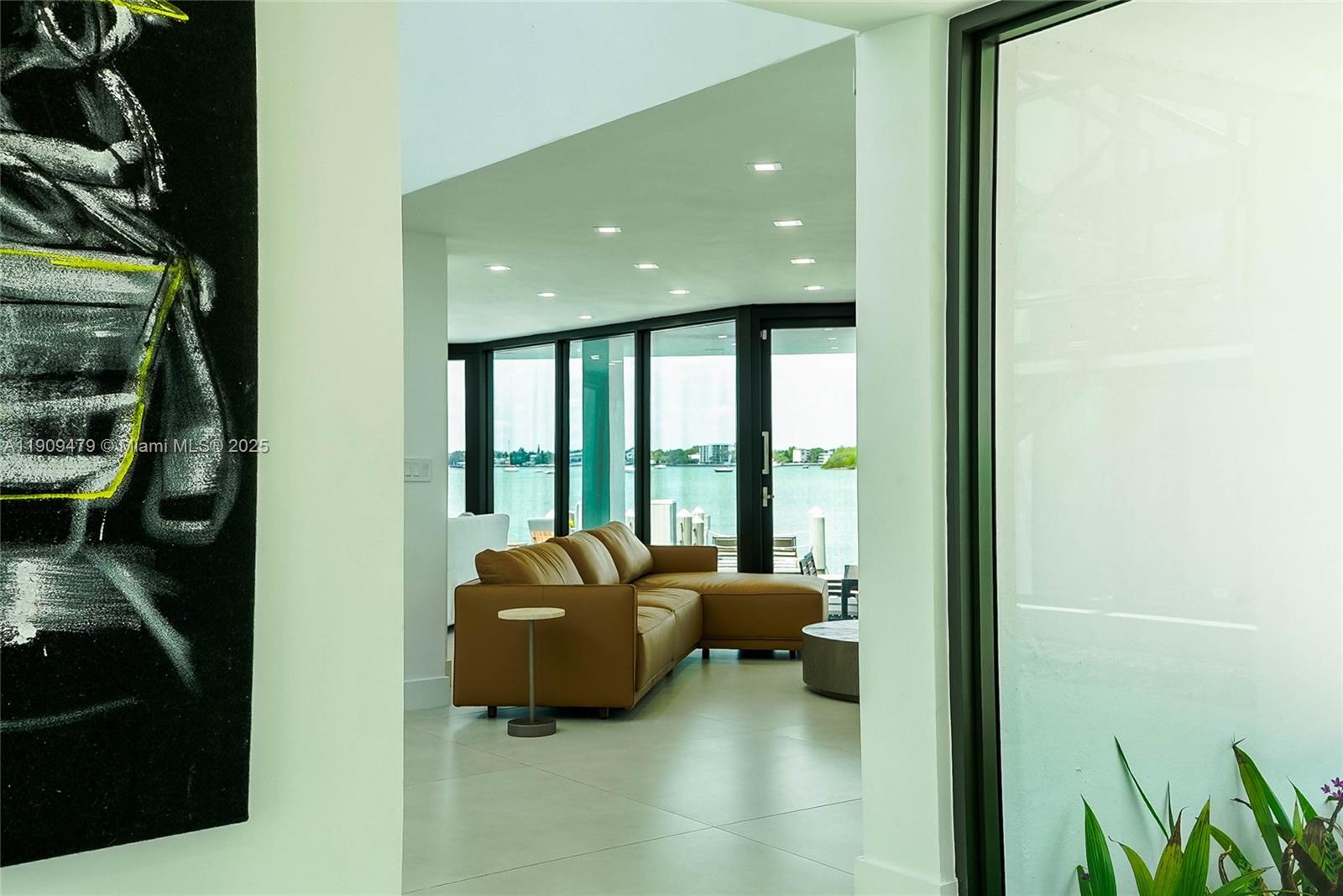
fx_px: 1343
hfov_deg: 53.1
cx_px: 672
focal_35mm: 36
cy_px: 448
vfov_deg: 36.9
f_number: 5.6
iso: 640
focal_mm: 24
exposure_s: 1/400
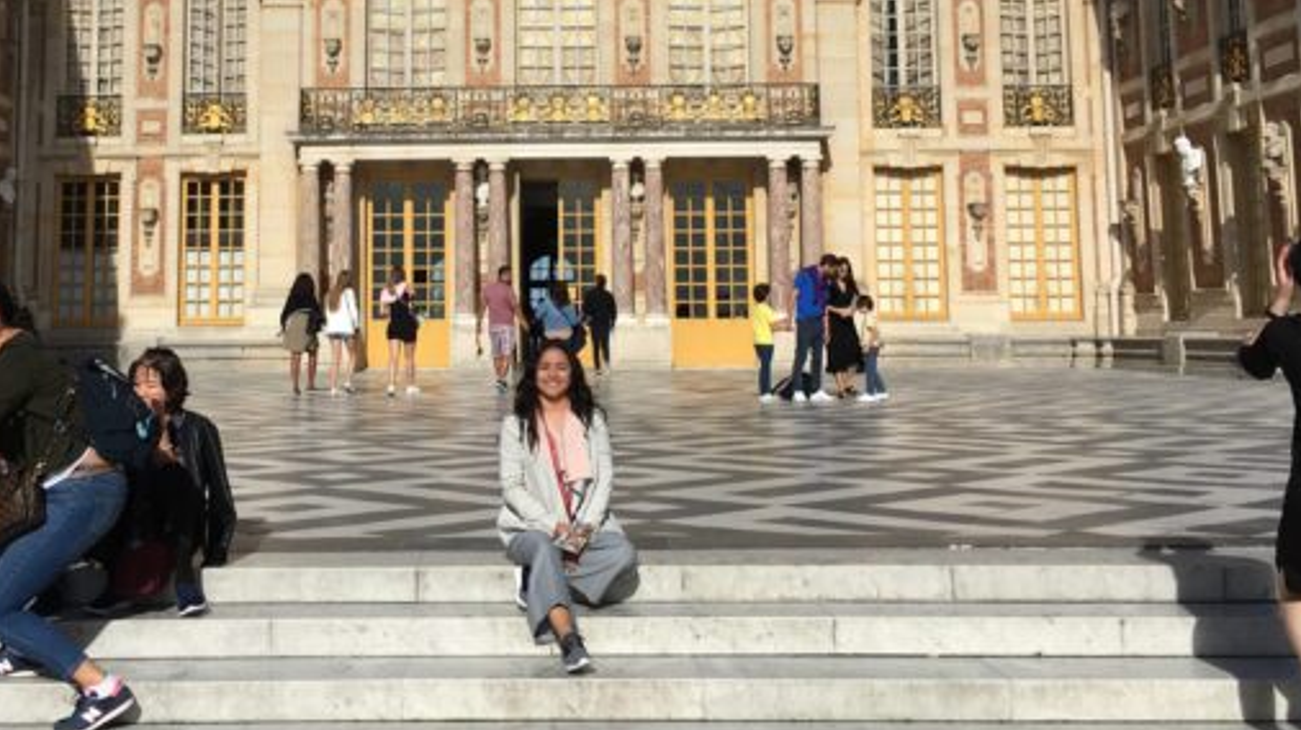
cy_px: 121
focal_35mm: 48
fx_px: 1655
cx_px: 507
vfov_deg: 24.4
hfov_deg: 42.7
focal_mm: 4.15
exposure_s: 1/3077
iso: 25
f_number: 2.2
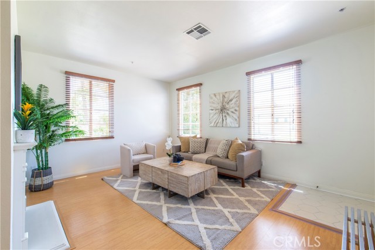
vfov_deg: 77.4
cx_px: 188
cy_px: 125
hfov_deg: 100.4
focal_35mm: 15
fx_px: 156
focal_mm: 15
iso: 400
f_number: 5.6
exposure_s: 1/60
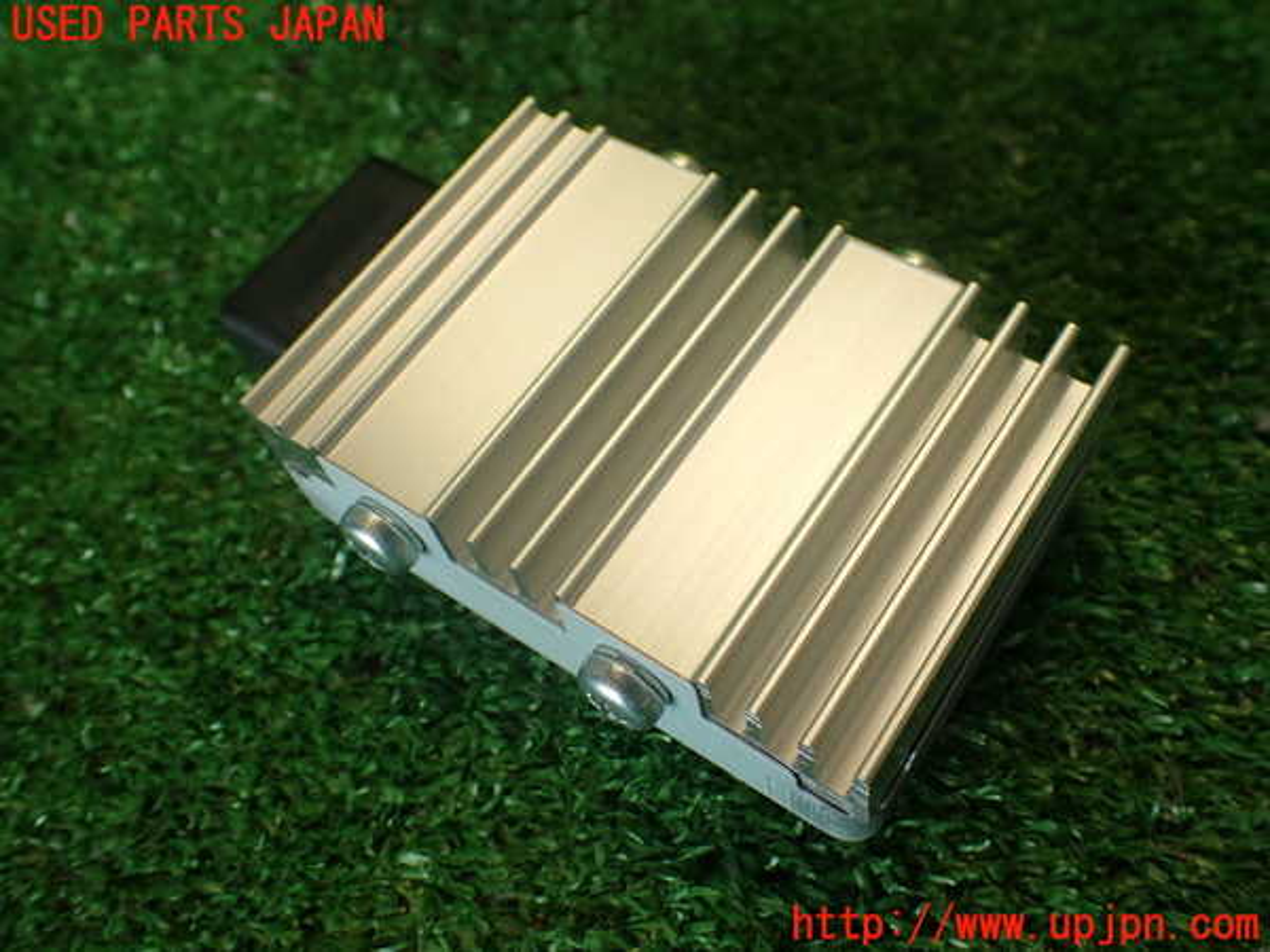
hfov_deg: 56.8
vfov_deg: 44.2
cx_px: 635
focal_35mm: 32
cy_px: 476
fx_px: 1174
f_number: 2.4
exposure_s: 1/60
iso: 125
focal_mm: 5.79
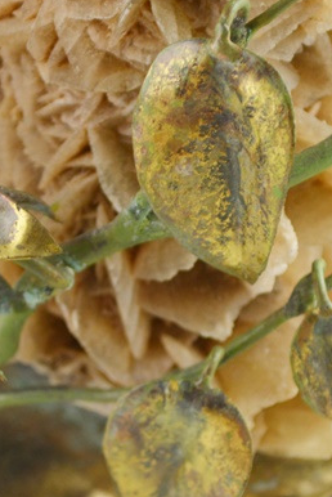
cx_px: 160
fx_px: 2653
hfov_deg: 7.2
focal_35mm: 192
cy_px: 238
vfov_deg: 10.7
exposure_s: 1/125
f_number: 5.6
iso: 400
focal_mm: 55
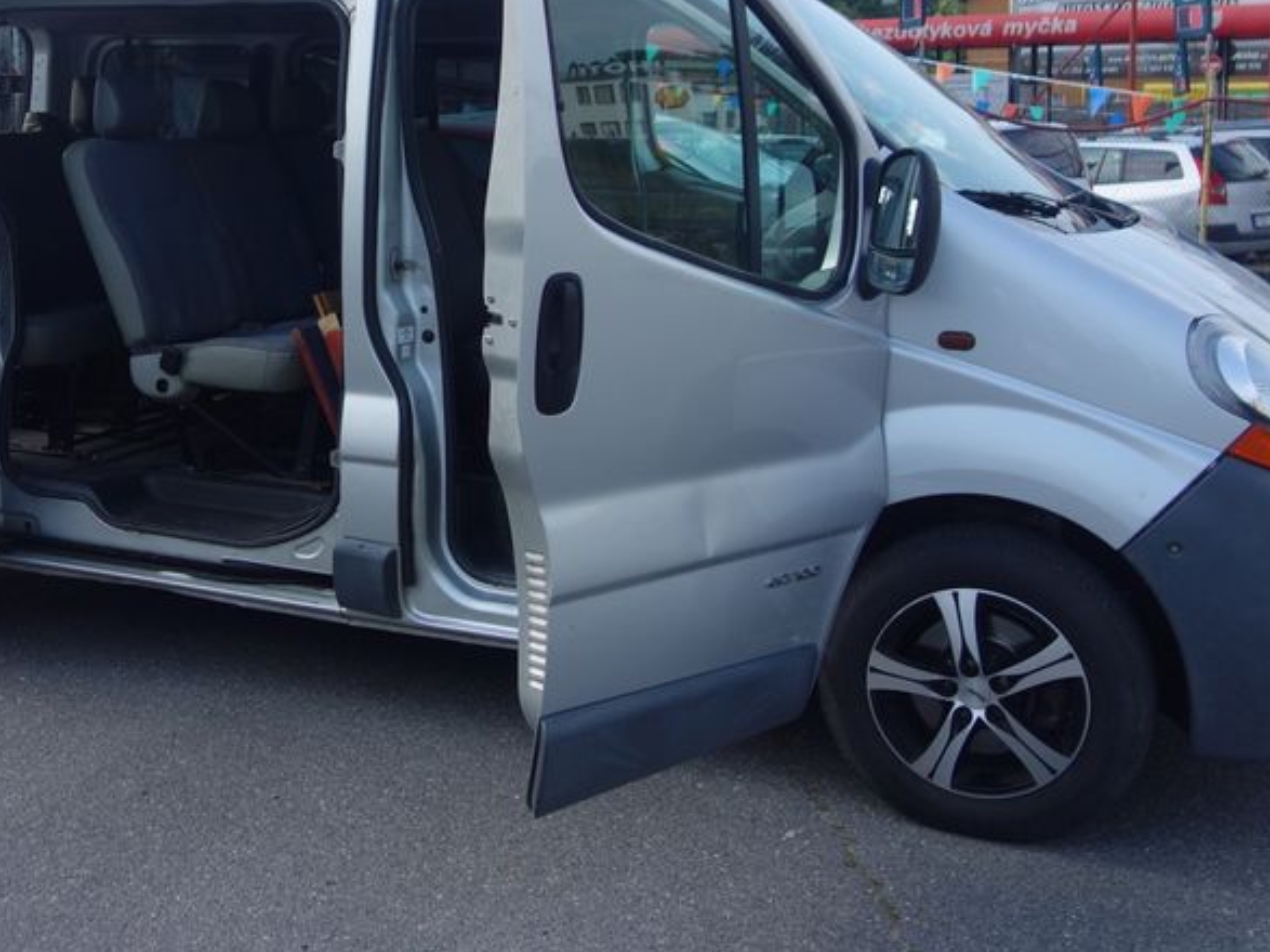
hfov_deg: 39.7
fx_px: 1724
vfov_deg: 30.6
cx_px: 370
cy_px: 308
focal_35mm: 47
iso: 125
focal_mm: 10.4
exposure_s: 1/1600
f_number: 2
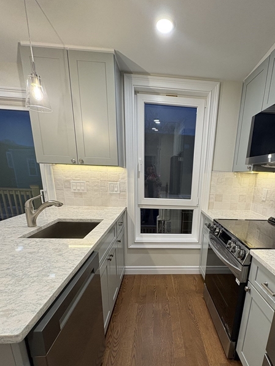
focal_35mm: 18
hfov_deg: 70.5
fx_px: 191
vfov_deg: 86.0
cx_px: 171
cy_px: 229
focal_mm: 2.22
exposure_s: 1/60
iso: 200
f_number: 2.2
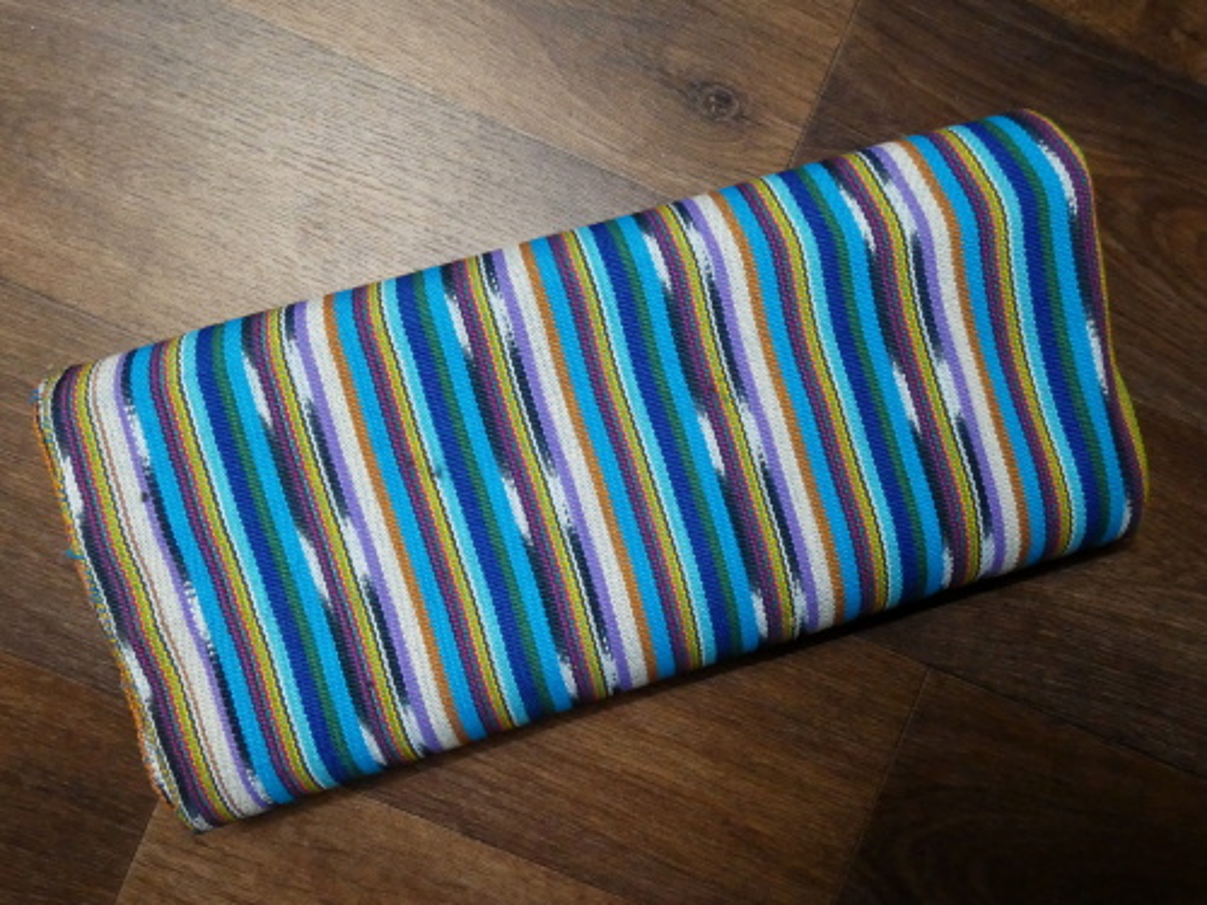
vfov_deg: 66.0
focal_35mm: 20
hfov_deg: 81.7
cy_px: 452
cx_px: 604
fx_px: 697
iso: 800
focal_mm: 3.6
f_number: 2.8
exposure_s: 1/125
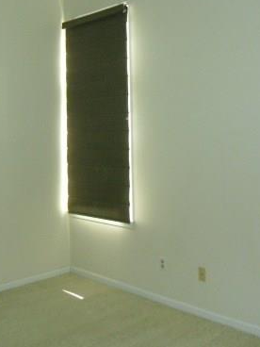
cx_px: 92
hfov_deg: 30.7
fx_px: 471
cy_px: 127
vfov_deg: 40.1
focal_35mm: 47
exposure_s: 1/60
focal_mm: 4.9
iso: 400
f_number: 3.2
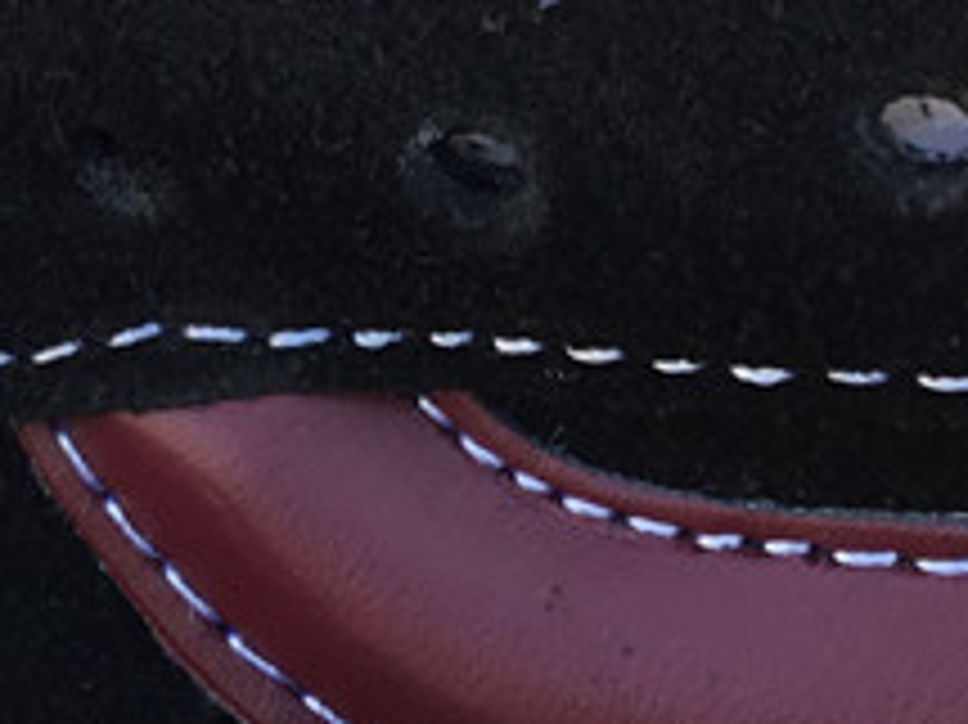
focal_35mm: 130
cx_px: -72
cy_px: 223
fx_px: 3633
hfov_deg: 14.8
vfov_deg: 11.4
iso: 25
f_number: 2.4
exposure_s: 1/165
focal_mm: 3.3
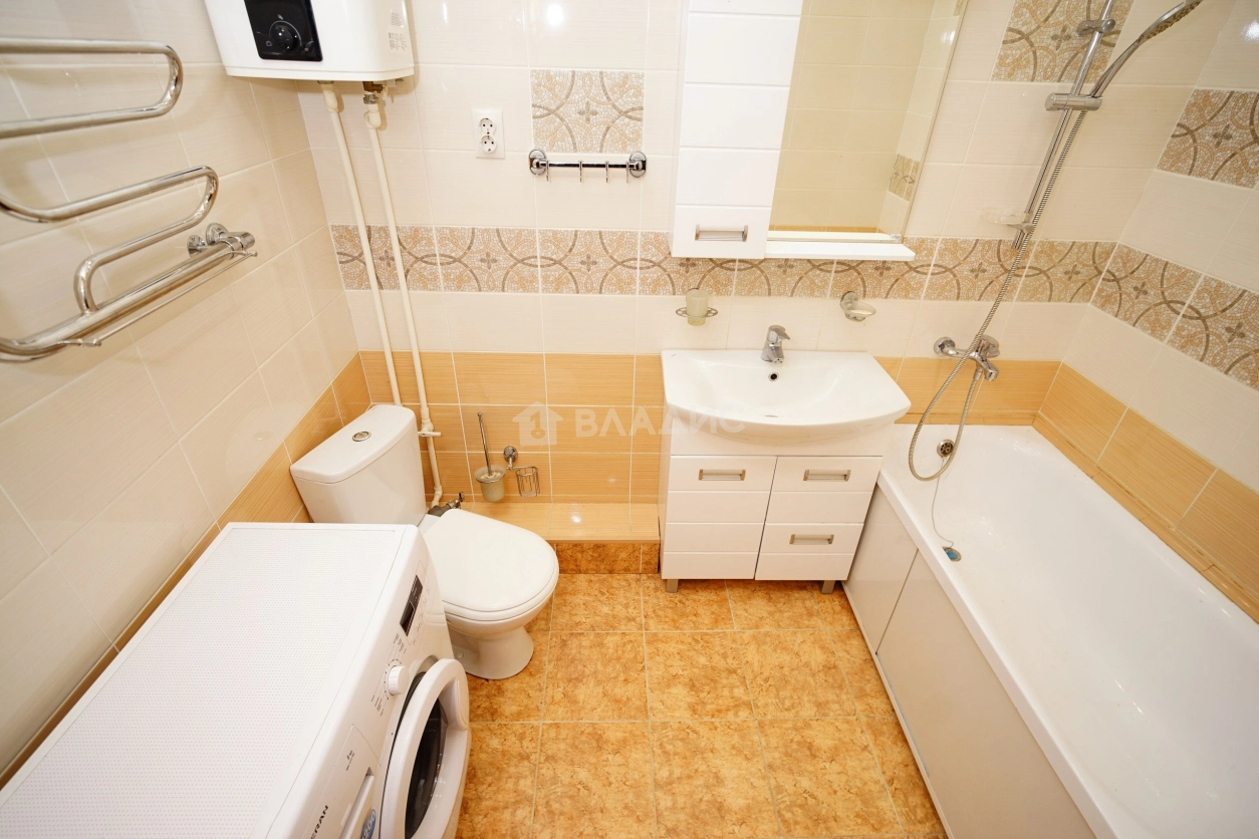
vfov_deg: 73.7
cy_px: 420
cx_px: 630
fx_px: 560
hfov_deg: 96.7
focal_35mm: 16
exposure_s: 1/160
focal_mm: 16
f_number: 3.2
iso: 320
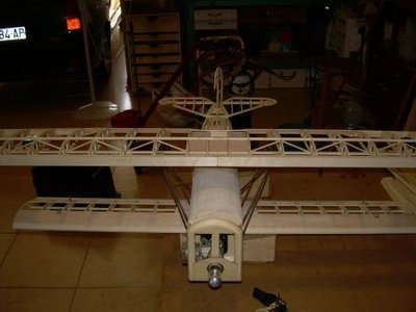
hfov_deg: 49.0
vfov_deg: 37.7
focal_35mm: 38
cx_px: 208
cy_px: 156
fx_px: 457
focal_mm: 6.3
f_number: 2.8
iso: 50
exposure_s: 1/60
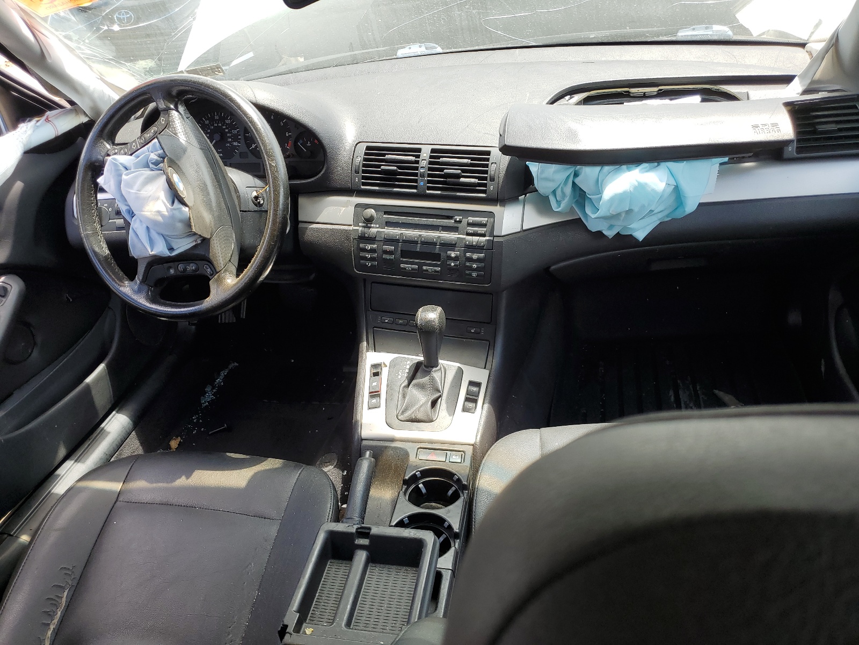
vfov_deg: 53.1
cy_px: 322
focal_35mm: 26
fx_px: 645
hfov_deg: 67.3
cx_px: 430
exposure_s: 1/357
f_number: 1.5
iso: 50
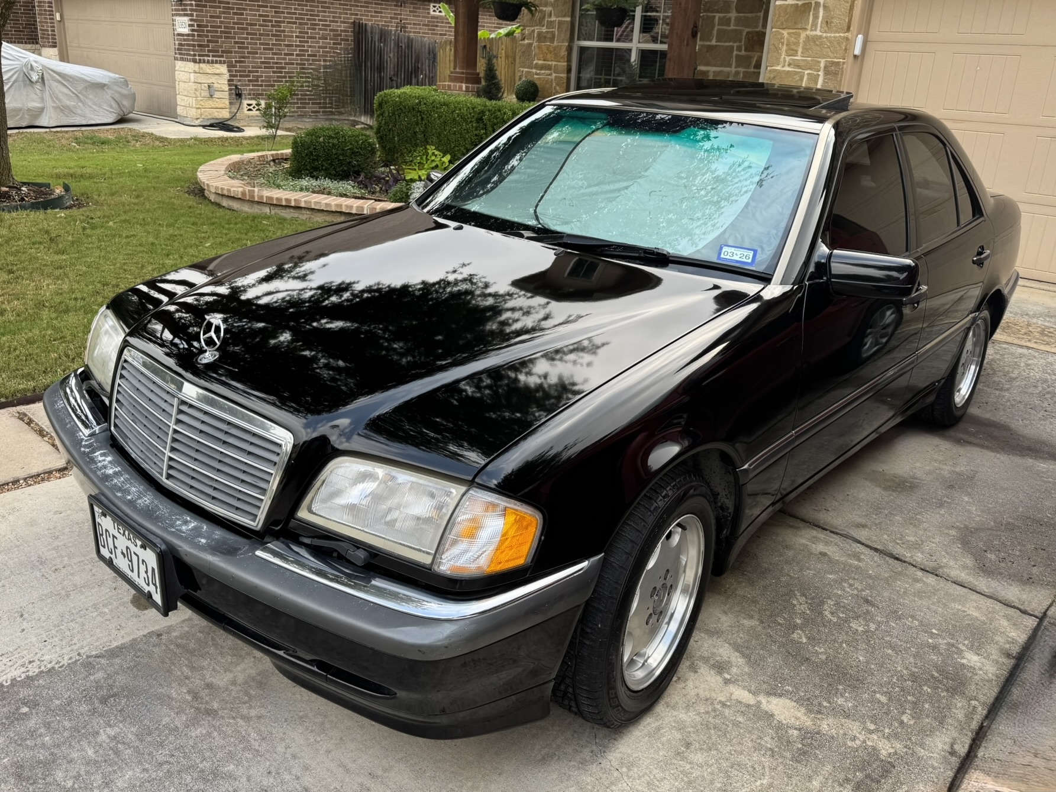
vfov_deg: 56.8
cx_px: 528
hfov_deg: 71.6
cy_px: 396
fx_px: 732
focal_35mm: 24
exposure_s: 1/685
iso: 80
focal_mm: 6.76
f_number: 1.78
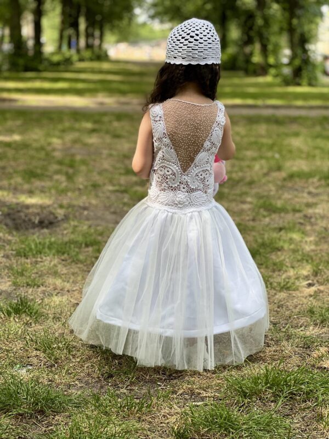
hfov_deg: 19.1
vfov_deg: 25.3
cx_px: 164
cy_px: 220
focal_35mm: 77
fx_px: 976
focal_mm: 9
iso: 32
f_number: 2.8
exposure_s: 1/121
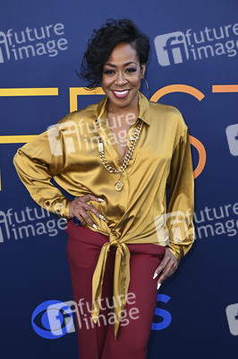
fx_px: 566
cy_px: 180
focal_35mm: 57
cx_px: 119
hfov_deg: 23.7
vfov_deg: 35.1
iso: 640
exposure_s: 1/200
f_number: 5.6
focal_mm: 57
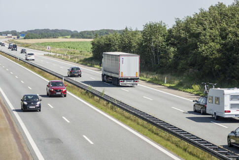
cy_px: 80
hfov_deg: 13.3
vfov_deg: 8.9
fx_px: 1024
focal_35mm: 154
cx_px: 120
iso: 125
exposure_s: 1/1600
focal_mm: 56.49
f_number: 3.2
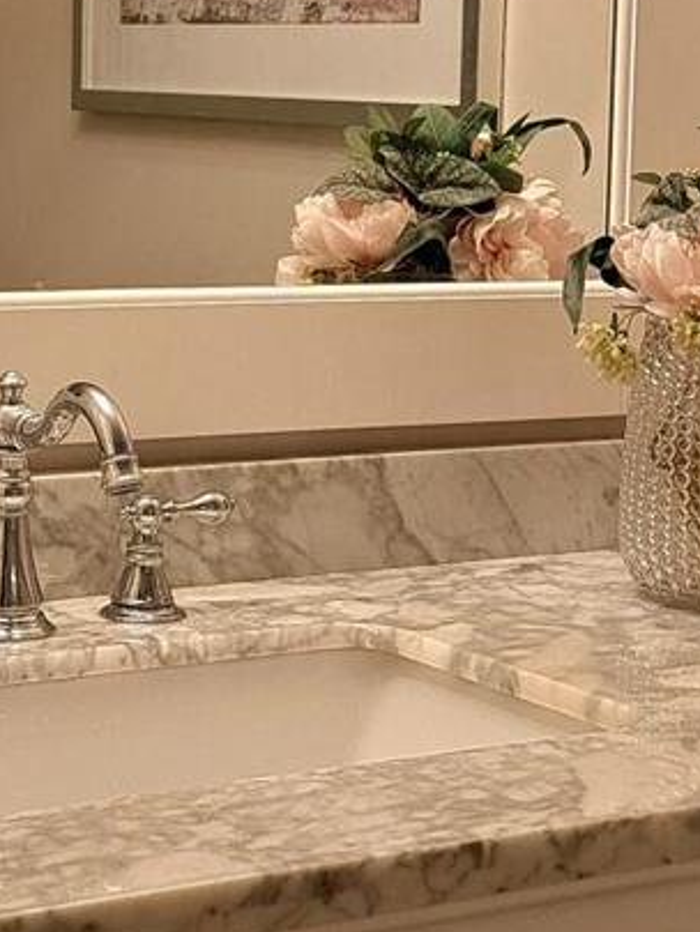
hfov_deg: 16.2
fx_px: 2452
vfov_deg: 21.2
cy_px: 150
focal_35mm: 91
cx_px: 177
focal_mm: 5.23
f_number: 1.8
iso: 50
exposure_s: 1/60.2
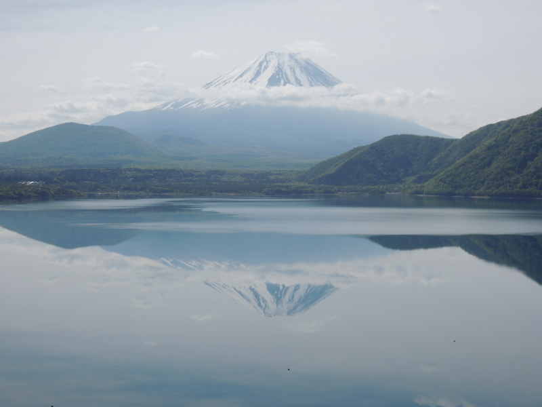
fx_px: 861
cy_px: 204
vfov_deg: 26.6
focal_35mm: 55
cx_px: 271
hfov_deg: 34.9
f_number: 4
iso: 100
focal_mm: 9.9
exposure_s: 1/1250
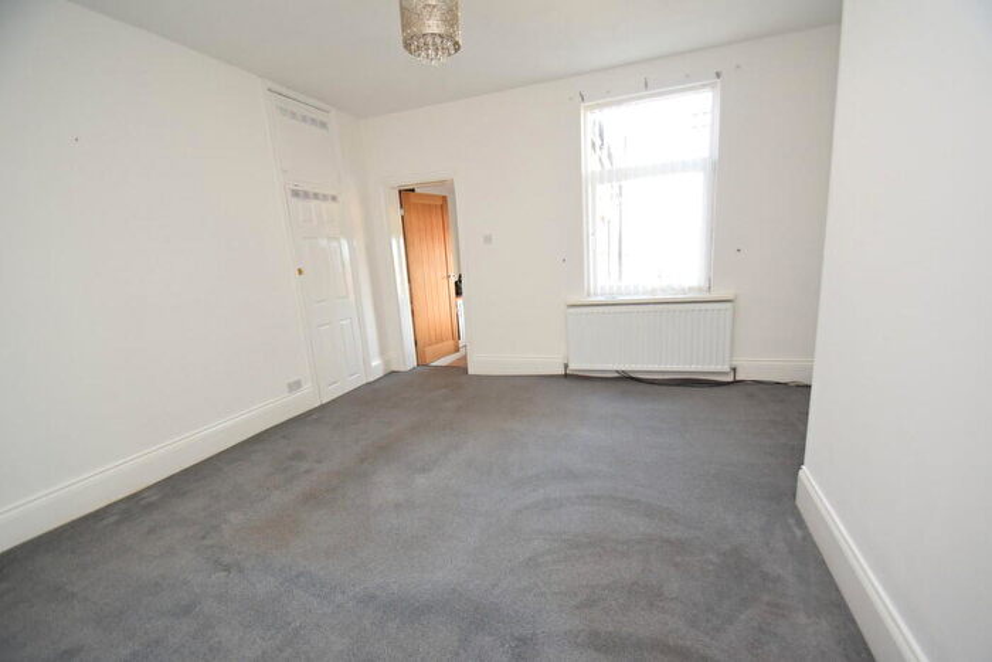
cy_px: 331
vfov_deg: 77.4
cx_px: 496
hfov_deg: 100.4
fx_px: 413
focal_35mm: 15
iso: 800
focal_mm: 10
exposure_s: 1/80
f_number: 4.5
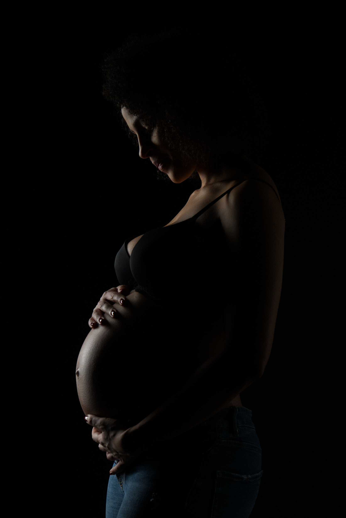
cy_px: 259
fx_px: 850
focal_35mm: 59
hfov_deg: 23.0
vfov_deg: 33.9
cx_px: 173
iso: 2500
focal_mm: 59
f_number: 3.5
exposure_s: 1/200
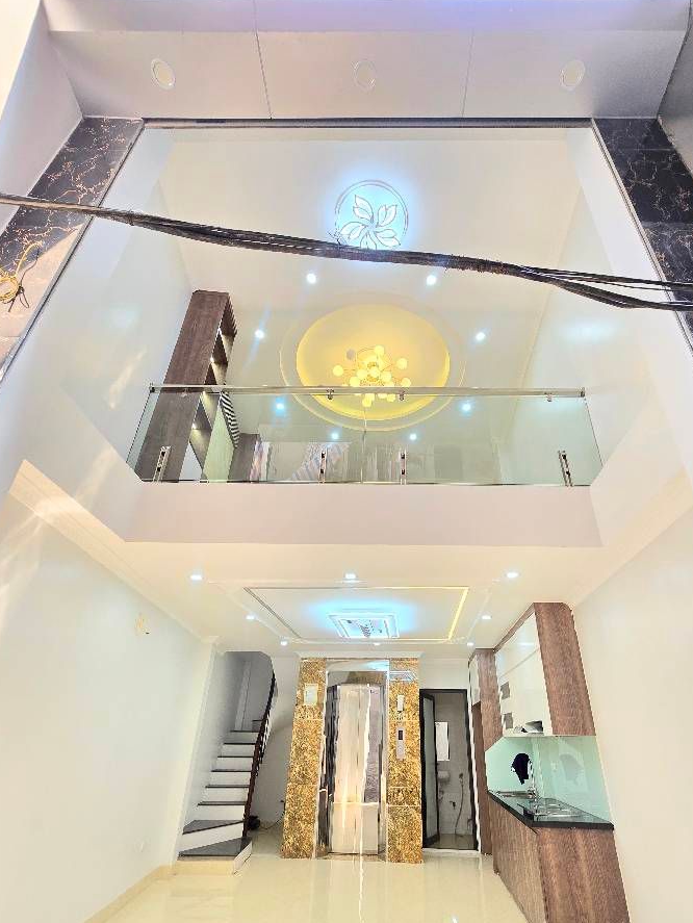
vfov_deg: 97.8
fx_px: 400
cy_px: 511
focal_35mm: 15
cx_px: 376
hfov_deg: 81.6
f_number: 2.2
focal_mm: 2.2
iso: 50
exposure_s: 1/50
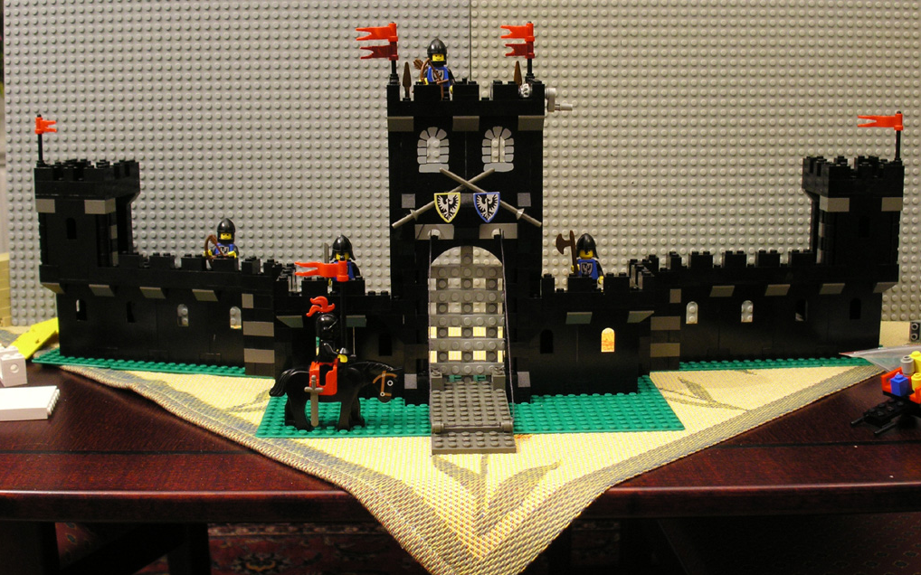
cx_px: 460
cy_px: 268
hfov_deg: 41.8
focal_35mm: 48
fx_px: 1205
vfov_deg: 26.9
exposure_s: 1/10
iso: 200
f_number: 2.8
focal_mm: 9.3
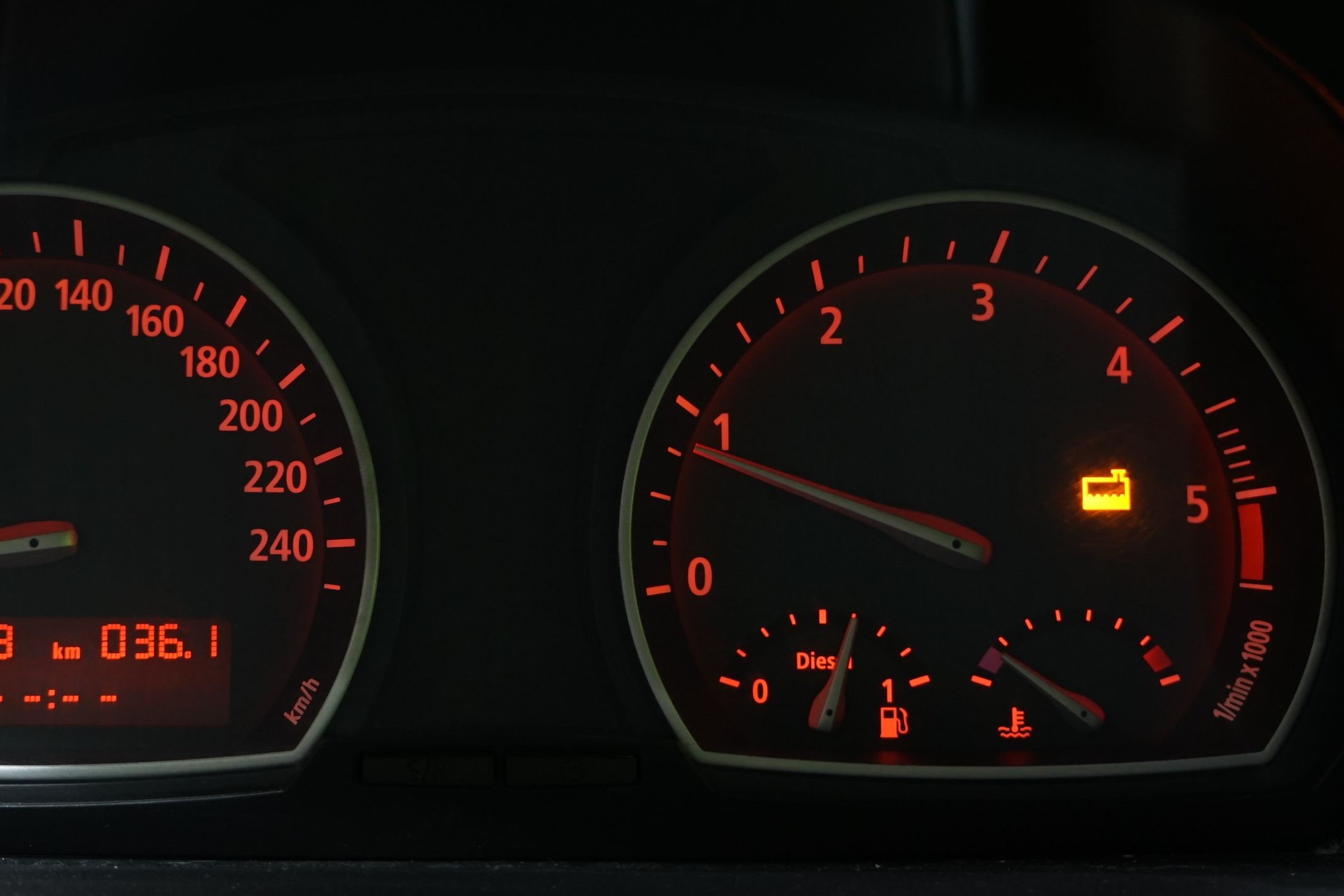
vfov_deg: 25.5
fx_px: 1979
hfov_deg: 37.3
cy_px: 424
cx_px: 512
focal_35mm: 53
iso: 1000
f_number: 4.5
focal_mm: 29
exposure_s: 1/20
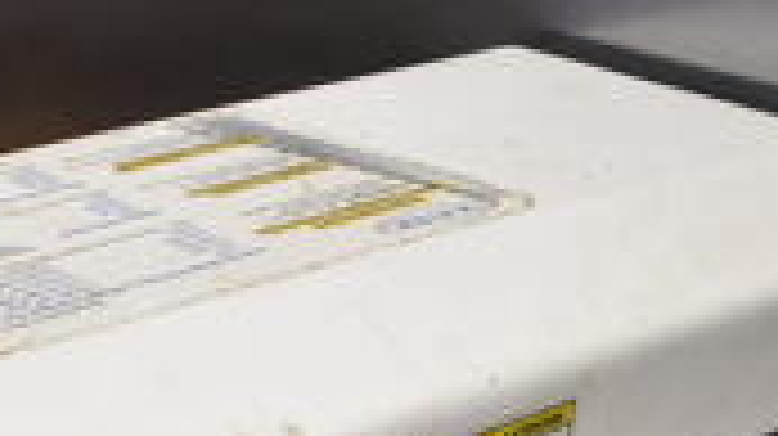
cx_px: 76
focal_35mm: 100
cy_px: 845
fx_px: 2061
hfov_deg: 20.9
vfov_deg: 11.1
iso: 800
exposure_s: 1/125
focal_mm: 18
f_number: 3.5
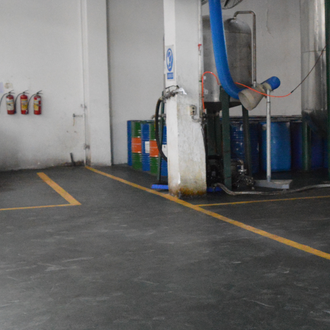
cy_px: 161
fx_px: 787
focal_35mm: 73
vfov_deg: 23.7
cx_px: 379
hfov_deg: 22.1
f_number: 4.5
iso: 3200
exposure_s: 1/80
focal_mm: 18
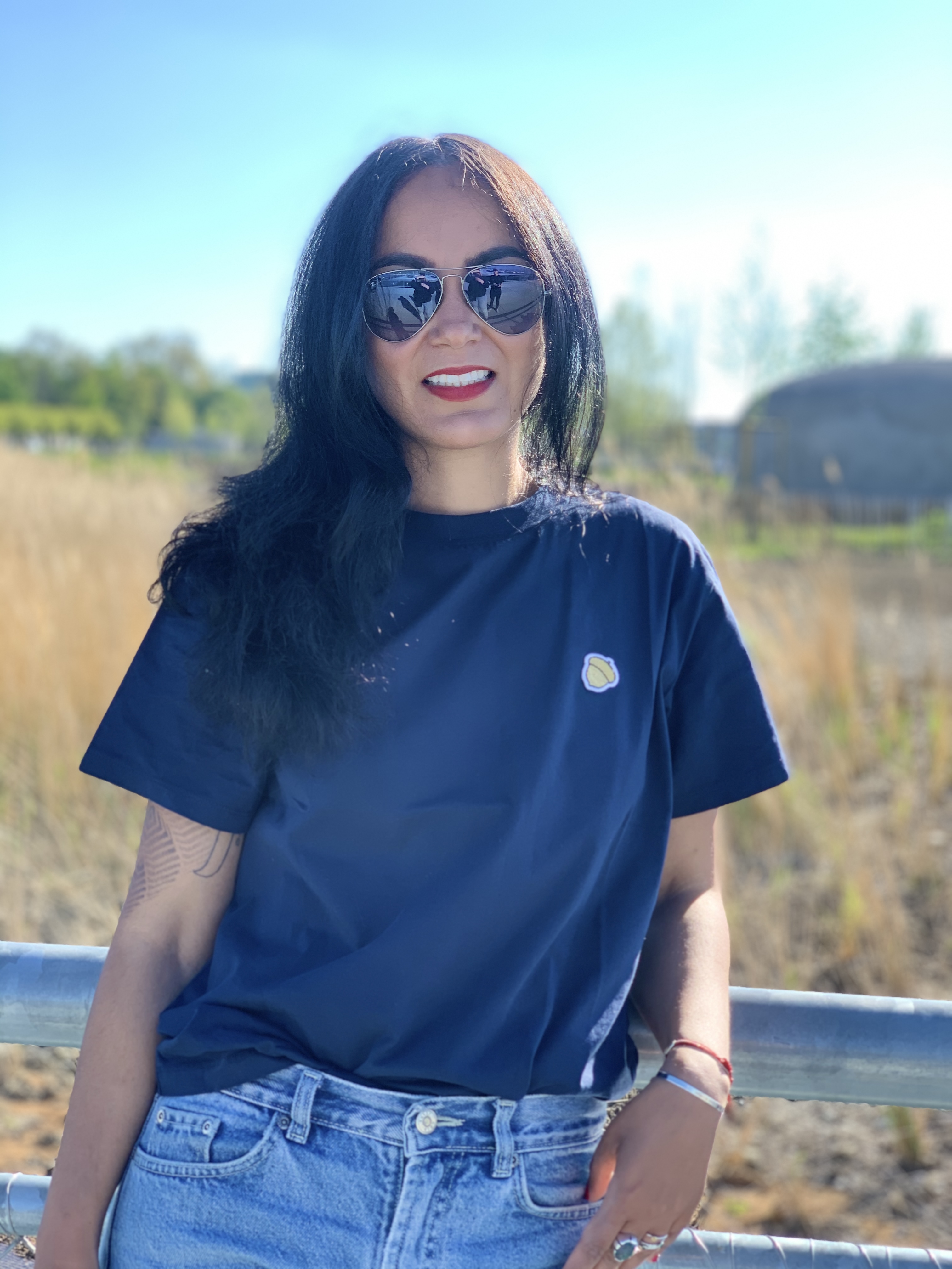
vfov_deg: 36.8
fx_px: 1907
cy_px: 634
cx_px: 476
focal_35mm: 52
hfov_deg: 28.0
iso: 16
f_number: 2.4
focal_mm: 6
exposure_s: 1/153
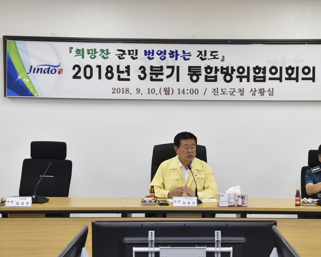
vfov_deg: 21.0
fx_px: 694
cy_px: 150
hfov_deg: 26.0
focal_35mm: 73
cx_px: 190
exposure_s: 1/125
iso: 800
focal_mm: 50
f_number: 4.5
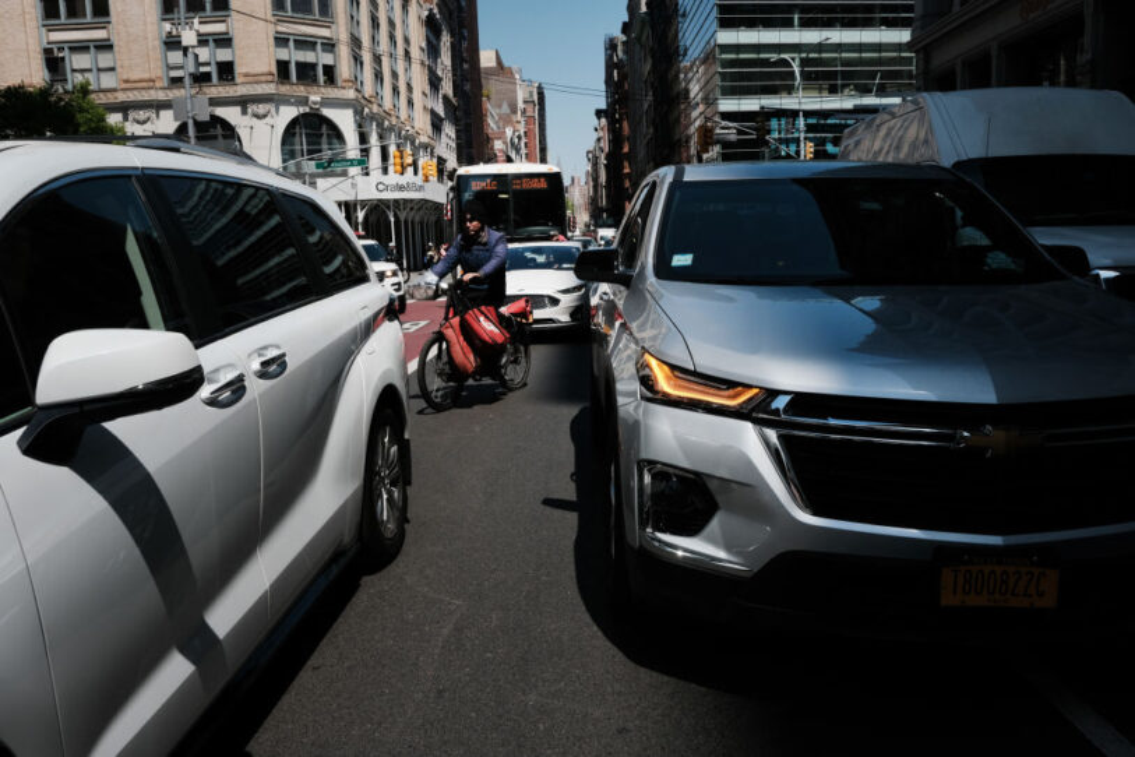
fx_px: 946
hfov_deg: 61.9
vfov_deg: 43.6
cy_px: 378
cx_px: 568
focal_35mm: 30
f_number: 10
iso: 320
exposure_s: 1/640
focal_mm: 20.2
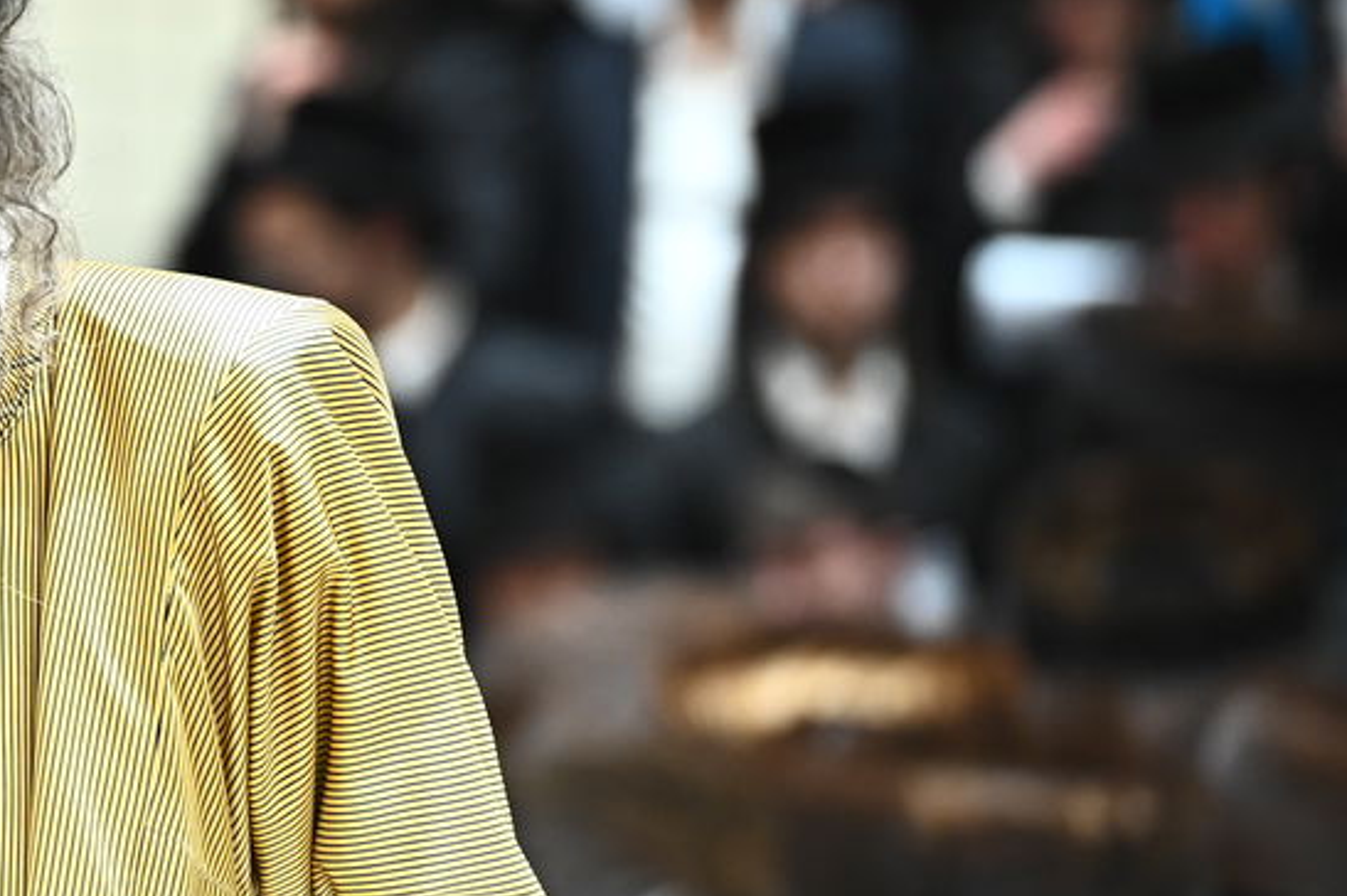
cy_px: 354
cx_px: -347
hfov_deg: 4.0
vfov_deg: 2.7
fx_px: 19145
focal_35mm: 512
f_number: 4.5
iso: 2000
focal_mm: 200
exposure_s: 1/250
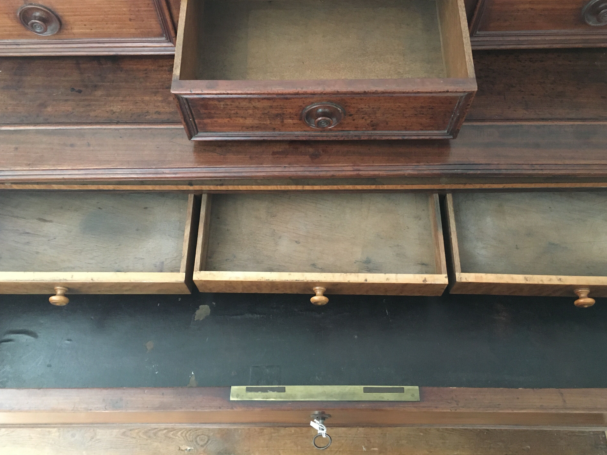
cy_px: 212
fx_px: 544
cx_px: 308
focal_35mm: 31
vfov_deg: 45.4
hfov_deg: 58.3
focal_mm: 4.15
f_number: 2.2
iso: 400
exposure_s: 1/17
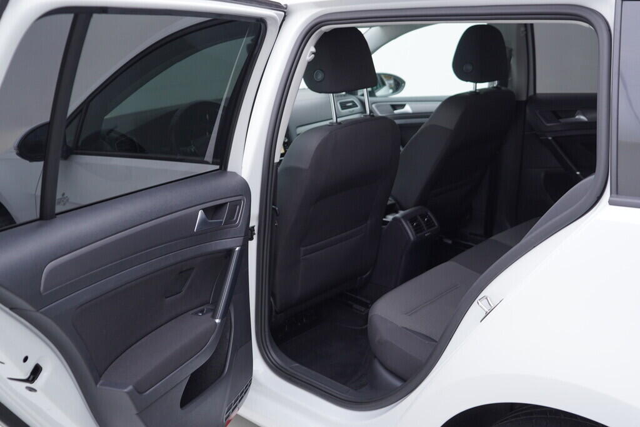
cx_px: 320
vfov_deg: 36.9
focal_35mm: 36
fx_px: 640
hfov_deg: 53.1
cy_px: 214
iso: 125
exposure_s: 1/50
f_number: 3.2
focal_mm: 24
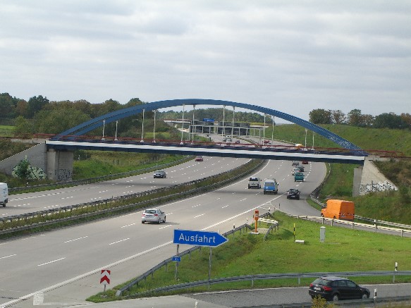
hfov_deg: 17.3
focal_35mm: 114
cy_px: 154
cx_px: 206
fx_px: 1353
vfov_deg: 13.0
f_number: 5.1
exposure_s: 1/320
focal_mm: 23.7
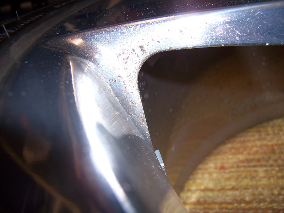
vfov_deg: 42.9
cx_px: 142
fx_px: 271
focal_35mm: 33
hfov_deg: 55.4
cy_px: 106
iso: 80
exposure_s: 1/60
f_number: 2.8
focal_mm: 5.5
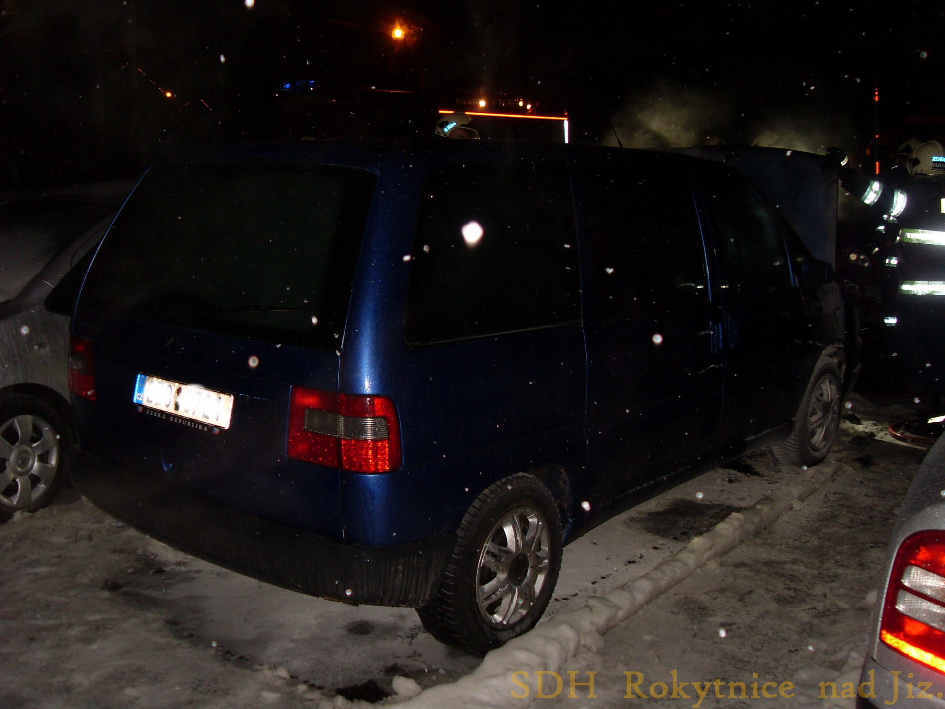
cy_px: 354
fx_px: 1010
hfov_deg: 50.1
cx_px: 472
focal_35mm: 37
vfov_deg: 38.7
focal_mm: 6.3
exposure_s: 1/45
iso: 120
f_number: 2.8
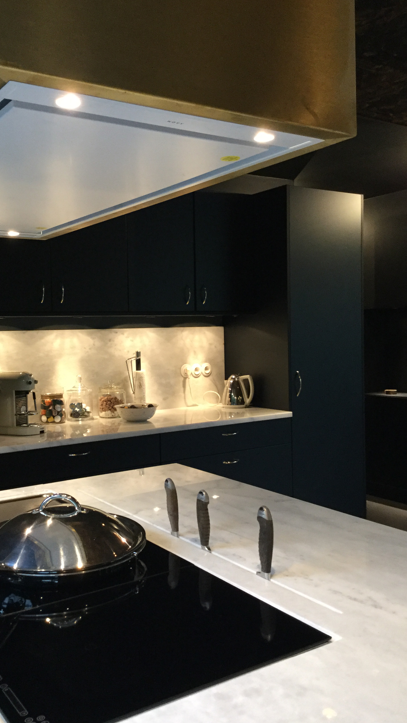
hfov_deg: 34.6
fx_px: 652
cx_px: 171
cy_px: 362
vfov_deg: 58.0
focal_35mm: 34
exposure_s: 1/33
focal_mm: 3.3
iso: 160
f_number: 2.4
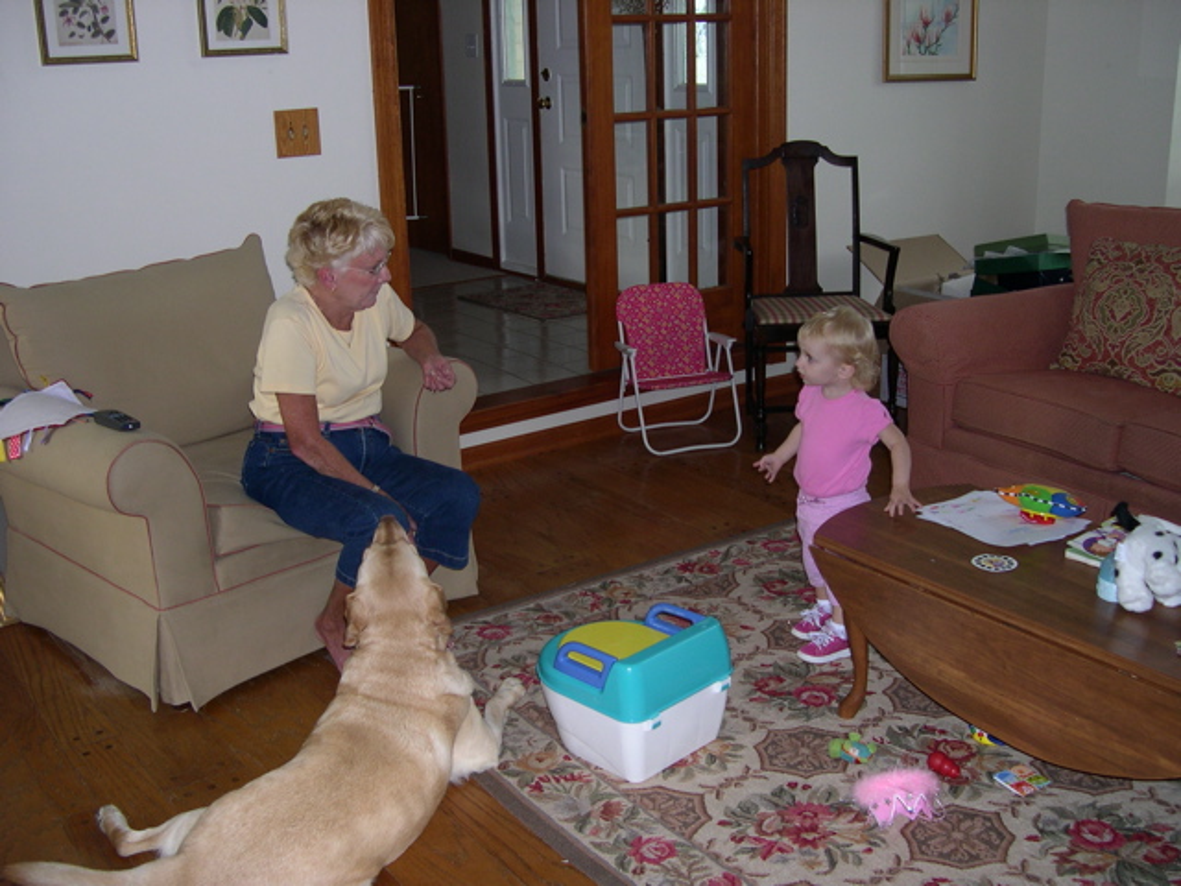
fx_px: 1296
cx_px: 590
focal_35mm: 38
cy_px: 443
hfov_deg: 49.0
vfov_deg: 37.7
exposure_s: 1/60
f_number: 2.8
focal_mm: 8
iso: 126
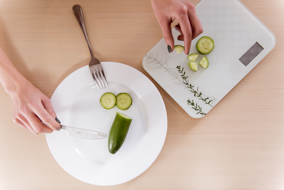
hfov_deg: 54.4
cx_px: 142
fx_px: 276
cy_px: 95
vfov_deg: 37.9
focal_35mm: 35
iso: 320
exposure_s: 1/250
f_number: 2.8
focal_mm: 35
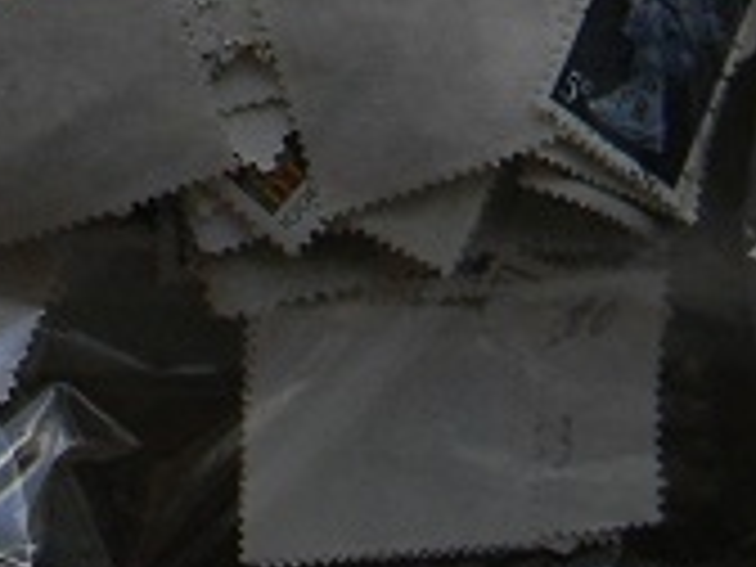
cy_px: -270
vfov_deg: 8.5
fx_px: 3735
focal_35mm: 171
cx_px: -144
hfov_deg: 11.3
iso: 80
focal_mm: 5
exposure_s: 1/147
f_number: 3.5
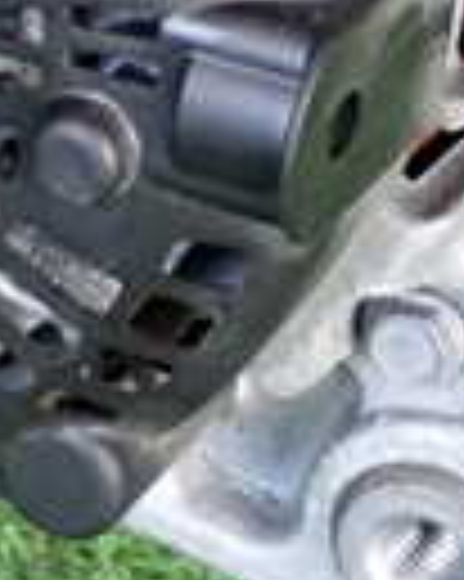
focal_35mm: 200
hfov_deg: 7.7
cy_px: 36
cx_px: 9
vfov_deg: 9.6
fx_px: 3437
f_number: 2.9
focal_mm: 7.84
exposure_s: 1/40
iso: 250
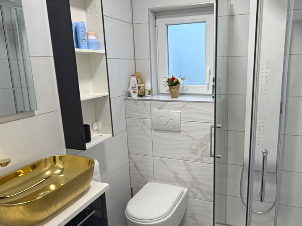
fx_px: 244
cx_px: 178
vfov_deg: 49.7
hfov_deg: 63.0
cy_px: 121
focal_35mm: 28
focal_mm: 2.22
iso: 160
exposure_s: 1/100
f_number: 2.2
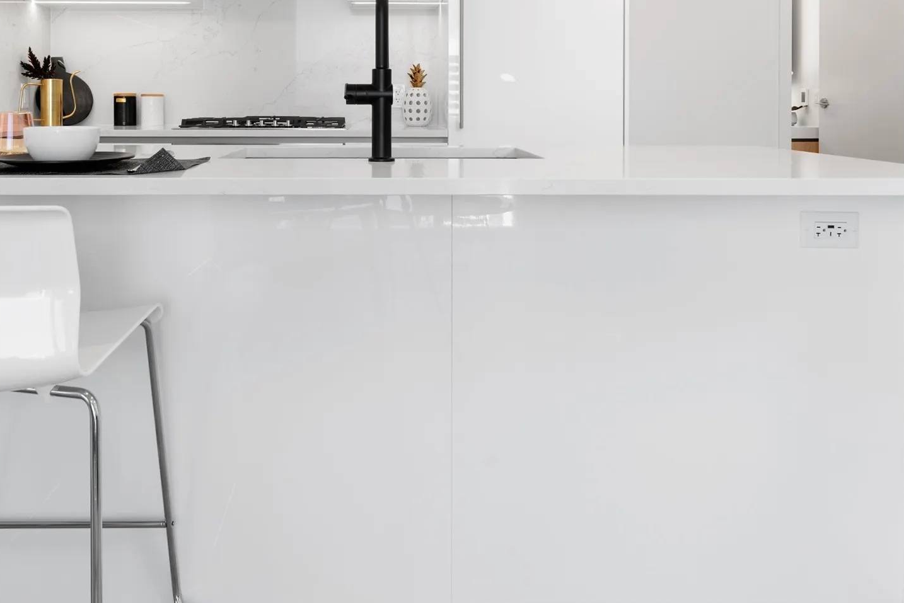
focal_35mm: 30
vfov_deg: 41.5
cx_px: 384
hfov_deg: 61.6
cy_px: 111
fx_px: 754
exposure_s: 1/5
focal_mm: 14
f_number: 8
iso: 200
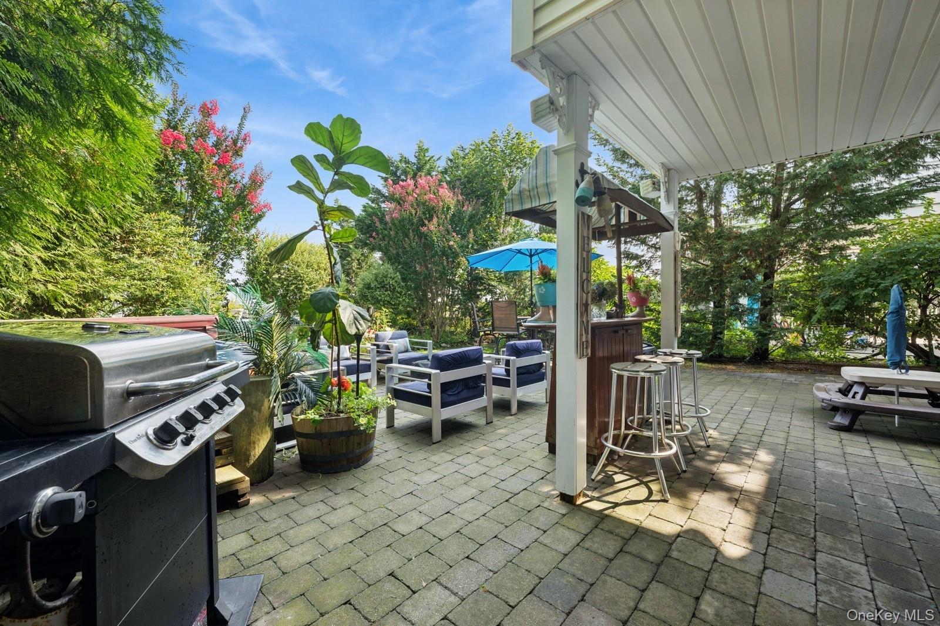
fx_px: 365
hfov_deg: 104.3
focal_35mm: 14
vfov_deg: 81.2
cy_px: 313
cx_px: 470
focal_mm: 14
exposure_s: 1/30
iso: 100
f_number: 11
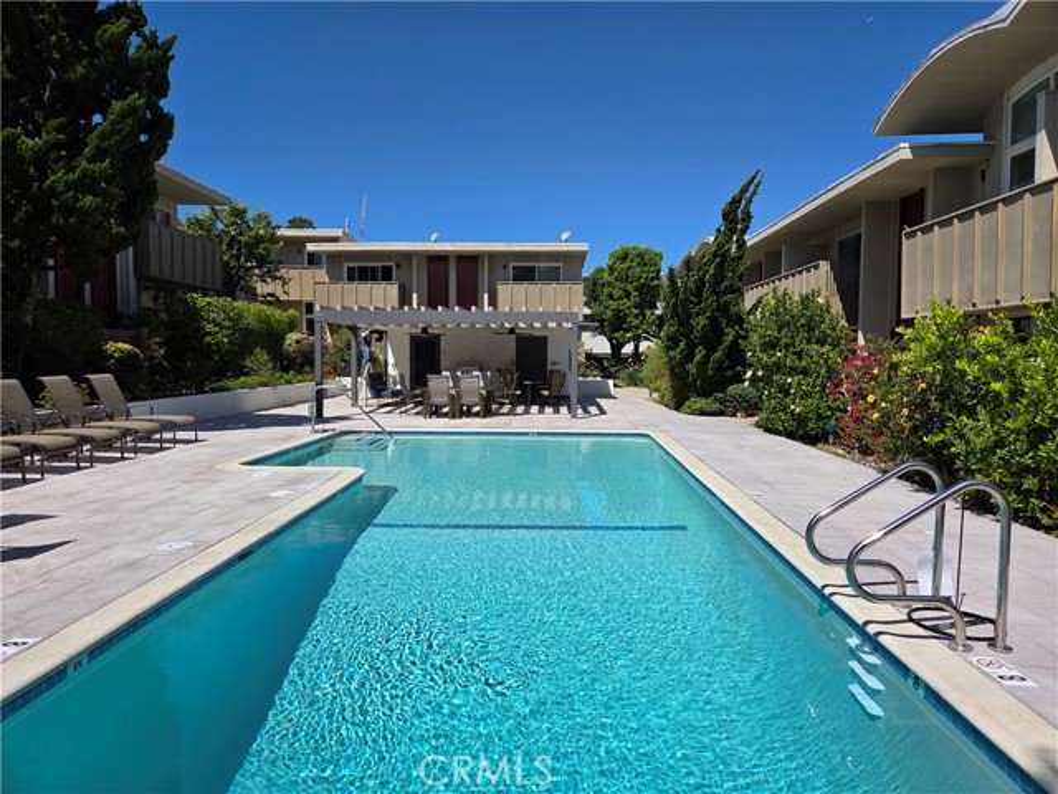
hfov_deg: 73.9
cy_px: 397
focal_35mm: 23
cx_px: 529
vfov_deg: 58.9
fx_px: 703
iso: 80
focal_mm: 5.4
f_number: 1.8
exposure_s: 1/7891
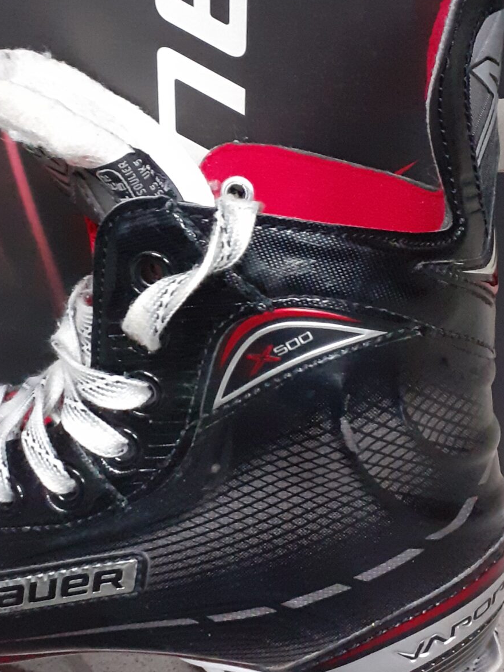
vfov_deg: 32.5
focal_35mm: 59
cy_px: 251
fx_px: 1145
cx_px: 150
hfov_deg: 24.6
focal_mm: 3.6
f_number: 1.9
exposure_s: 1/20
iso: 500
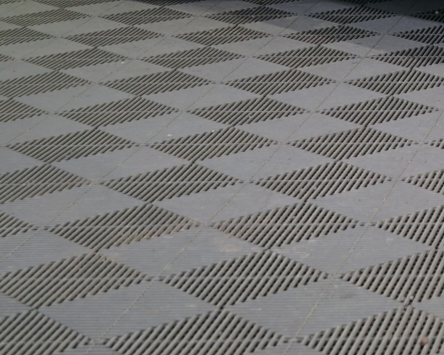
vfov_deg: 10.2
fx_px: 1853
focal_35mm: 141
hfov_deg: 12.5
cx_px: 799
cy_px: -314
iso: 400
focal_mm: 33
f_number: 5.6
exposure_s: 1/25
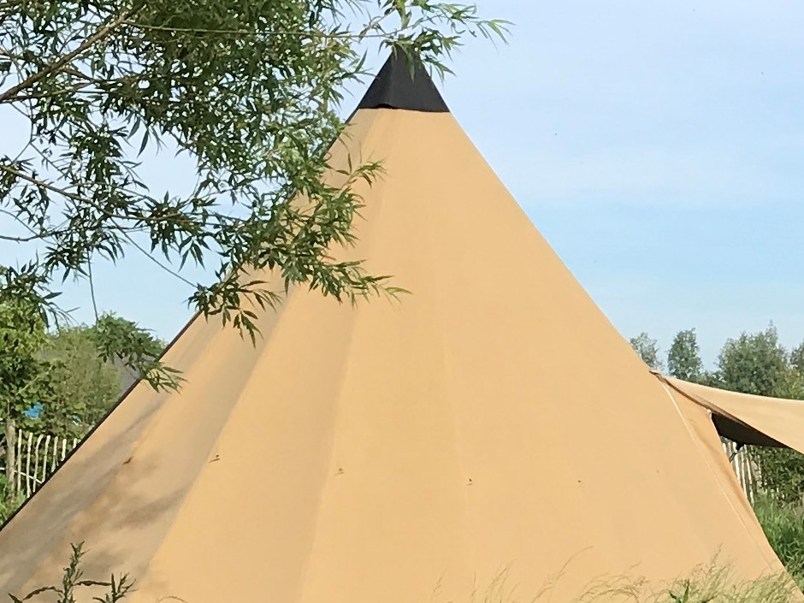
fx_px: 1370
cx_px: 710
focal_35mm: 59
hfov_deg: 31.3
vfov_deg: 24.8
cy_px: 254
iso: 20
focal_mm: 3.99
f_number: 1.8
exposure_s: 1/2457
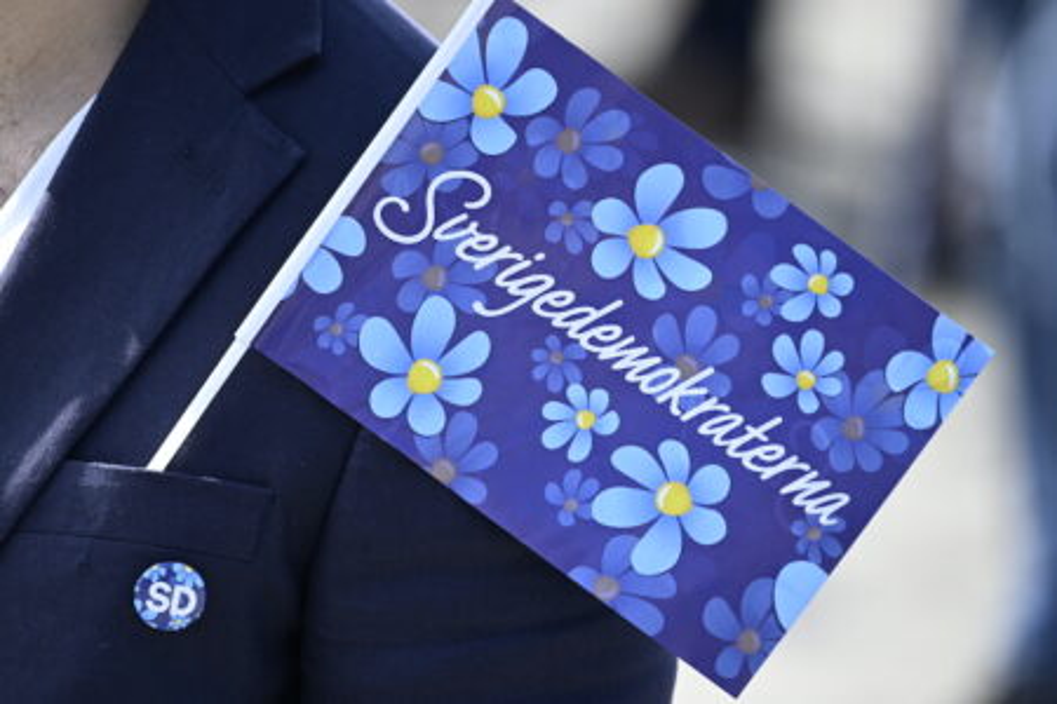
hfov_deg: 6.4
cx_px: 528
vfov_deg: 4.3
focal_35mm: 320
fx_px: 9395
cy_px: 352
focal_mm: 320
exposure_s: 1/1600
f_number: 5.3
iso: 800
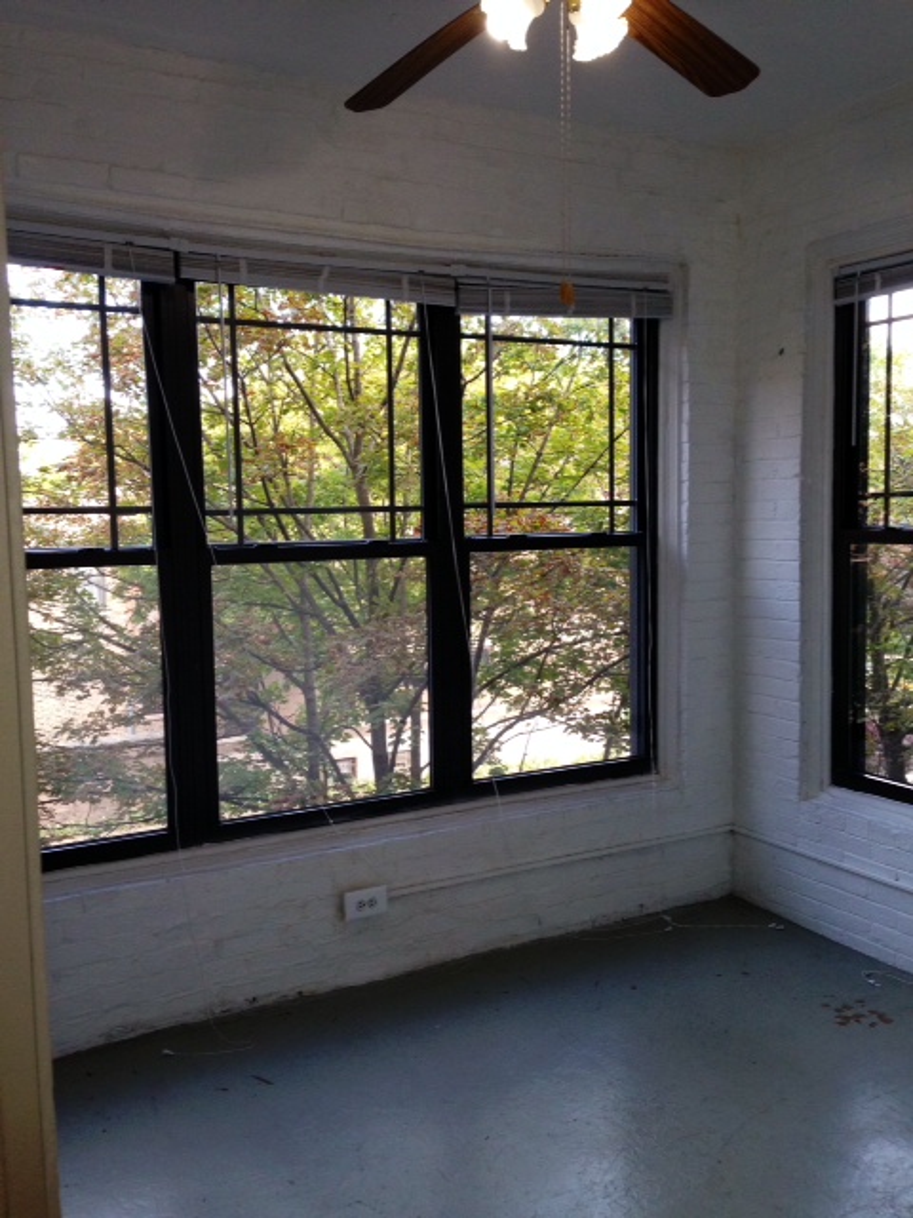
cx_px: 456
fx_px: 1161
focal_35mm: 33
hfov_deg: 42.9
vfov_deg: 55.4
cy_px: 609
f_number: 2.4
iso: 100
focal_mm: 4.12
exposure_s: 1/120
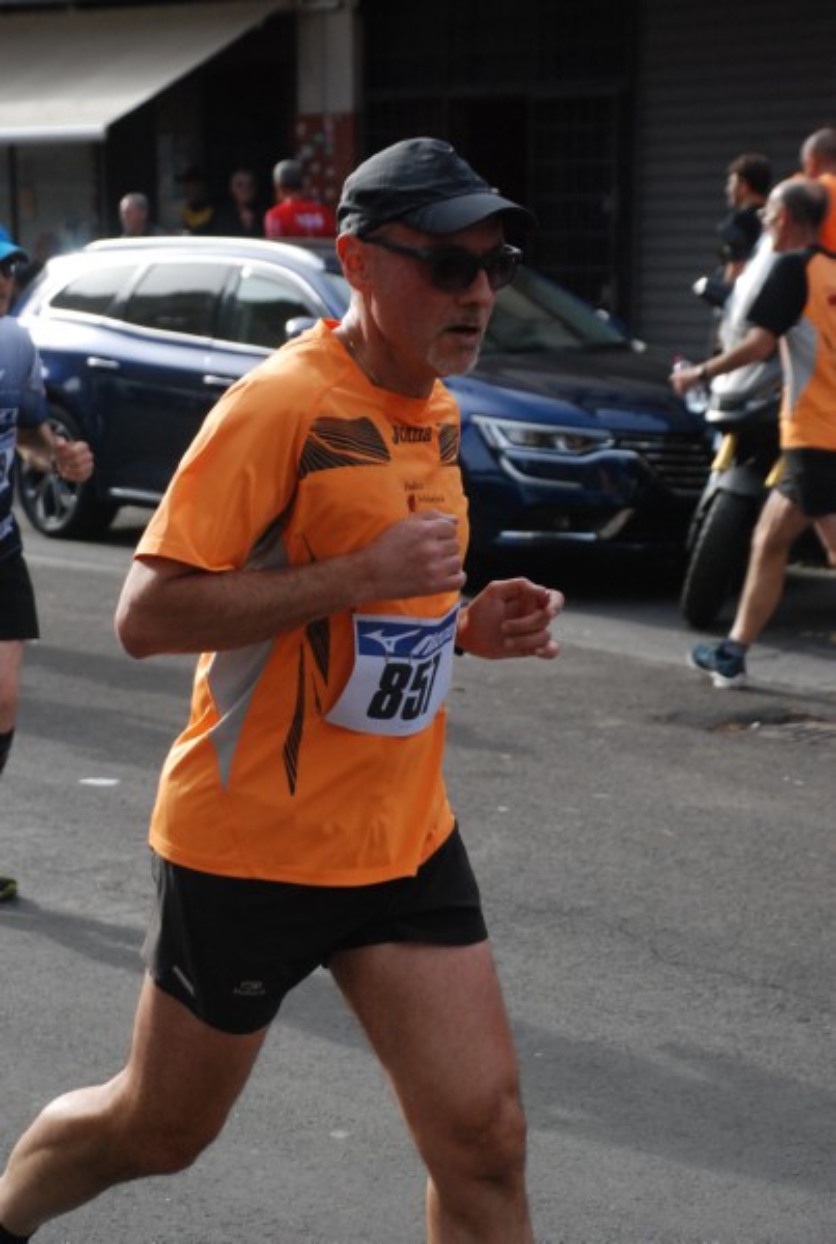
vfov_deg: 20.6
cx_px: 418
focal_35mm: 99
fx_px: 3430
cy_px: 622
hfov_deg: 13.9
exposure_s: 1/1000
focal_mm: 66
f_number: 5.3
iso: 1000
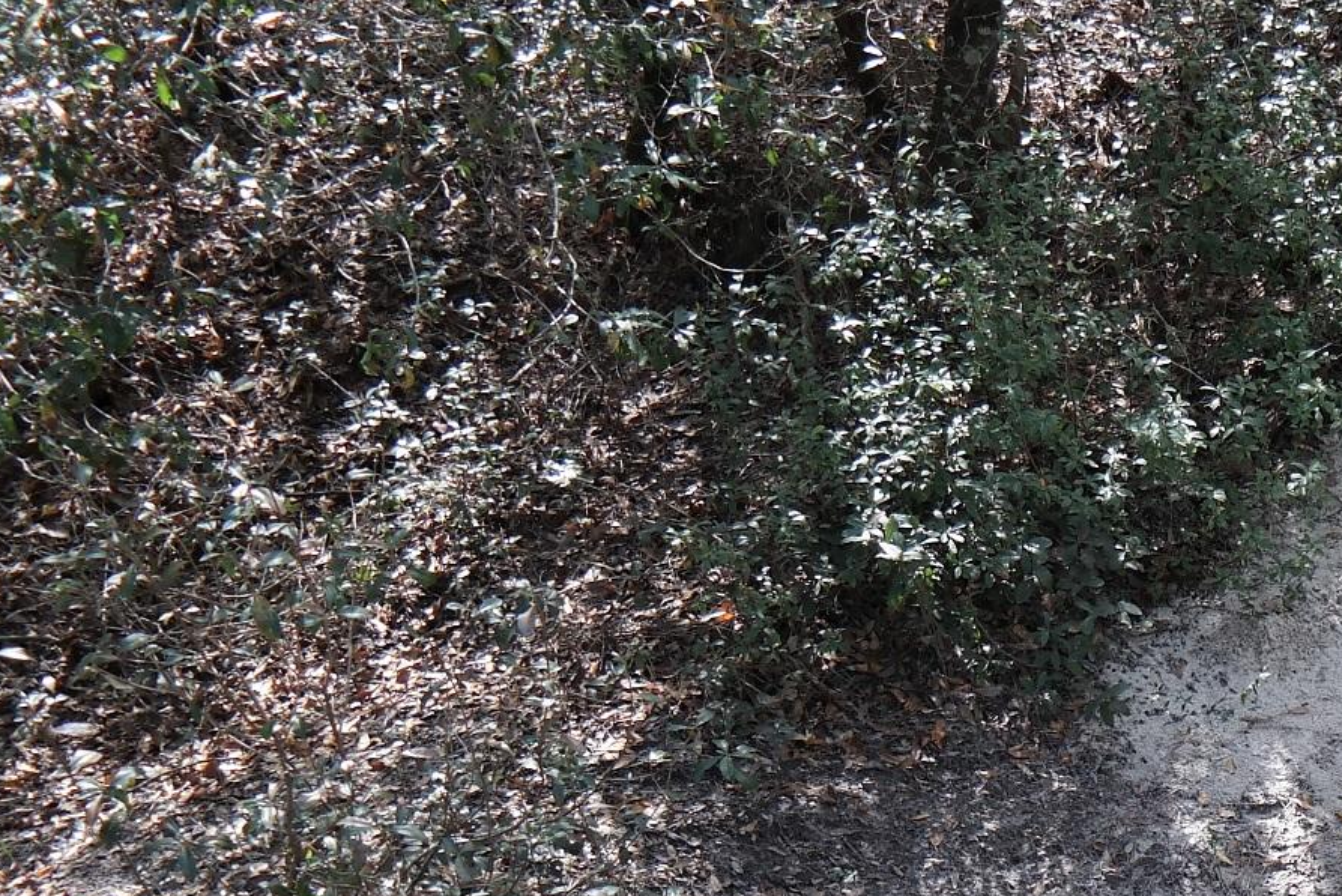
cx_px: 1925
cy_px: 1201
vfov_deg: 13.4
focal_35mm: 98
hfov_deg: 18.7
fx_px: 3654
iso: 100
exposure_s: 1/125
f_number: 4.5
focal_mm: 21
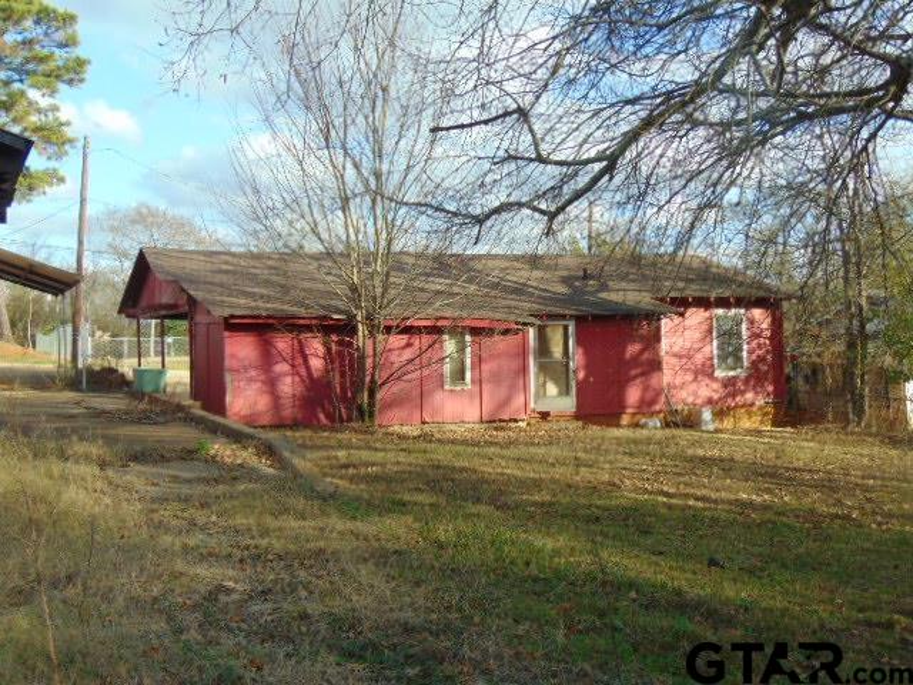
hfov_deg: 44.8
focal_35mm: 42
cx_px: 456
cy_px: 342
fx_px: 1108
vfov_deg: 34.3
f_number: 3.3
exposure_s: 1/500
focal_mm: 7.6
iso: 80
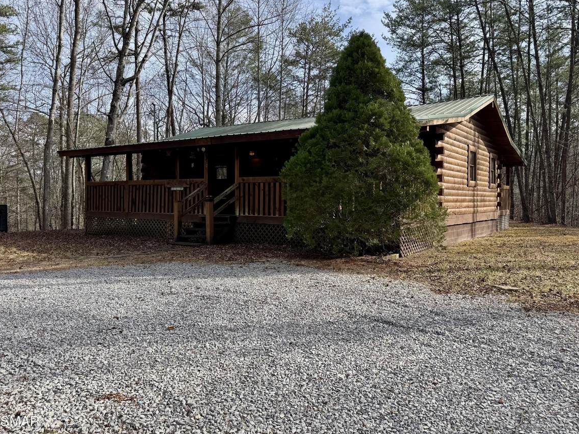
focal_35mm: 27
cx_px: 314
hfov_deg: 65.2
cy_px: 199
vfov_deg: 51.3
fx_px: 452
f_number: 1.78
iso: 80
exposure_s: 1/1869
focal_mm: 6.76
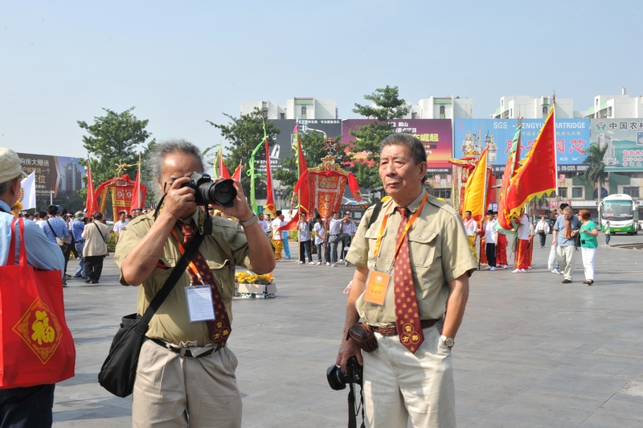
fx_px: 714
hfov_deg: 48.5
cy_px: 214
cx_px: 322
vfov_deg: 33.3
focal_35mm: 40
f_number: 13
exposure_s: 1/80
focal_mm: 40
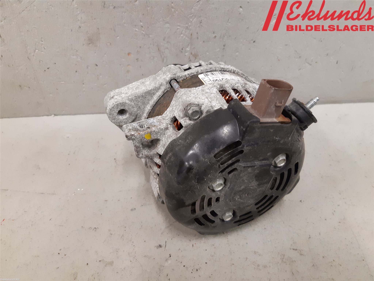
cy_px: 140
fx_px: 281
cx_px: 187
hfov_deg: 67.3
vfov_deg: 53.1
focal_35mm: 26
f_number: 1.7
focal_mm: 3.93
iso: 250
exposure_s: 1/50
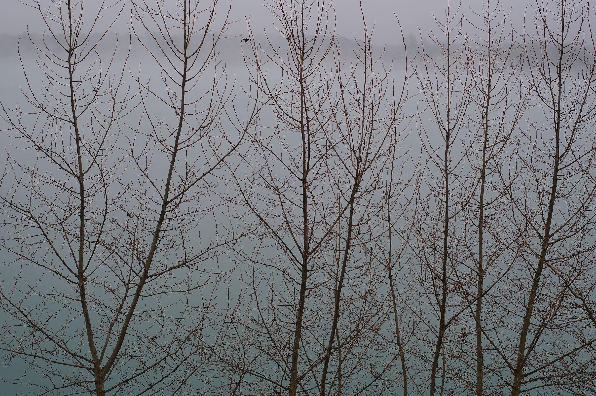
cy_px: 198
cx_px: 298
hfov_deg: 37.9
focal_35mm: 52
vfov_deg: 25.7
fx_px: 868
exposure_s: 1/80
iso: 100
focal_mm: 35
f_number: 7.1
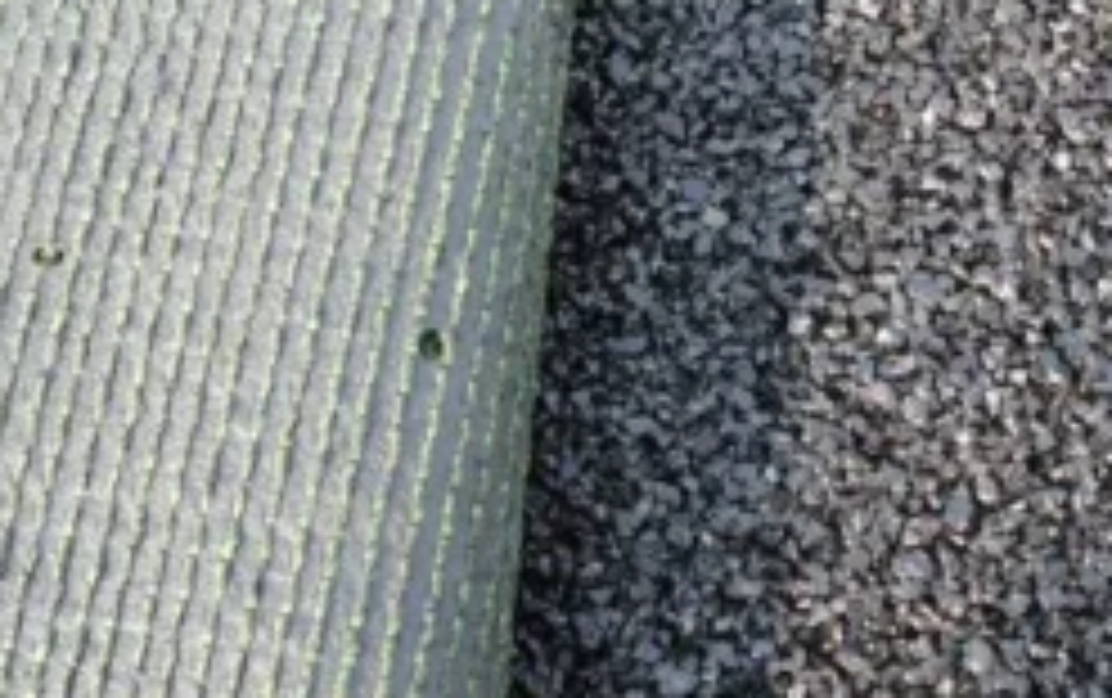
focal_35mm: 84
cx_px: 828
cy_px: -131
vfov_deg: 15.1
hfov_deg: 24.4
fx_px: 2549
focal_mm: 6.3
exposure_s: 1/90
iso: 80
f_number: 3
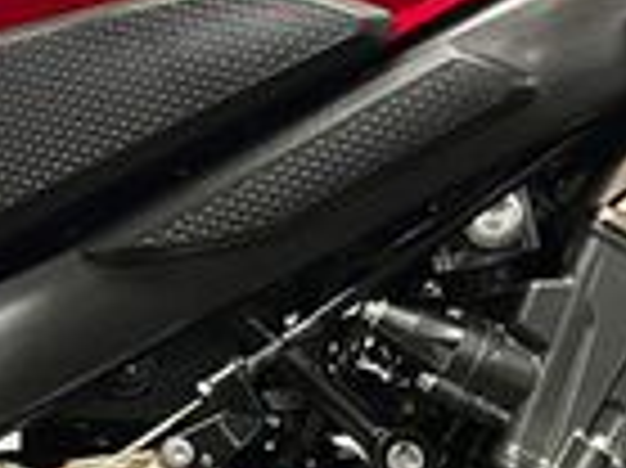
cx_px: 131
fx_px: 2168
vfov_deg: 12.2
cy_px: 464
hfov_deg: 16.3
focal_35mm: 120
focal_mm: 5.1
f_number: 1.6
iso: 320
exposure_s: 1/50
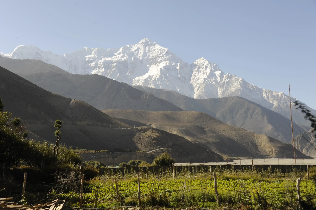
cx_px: 158
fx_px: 456
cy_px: 105
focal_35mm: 52
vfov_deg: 26.0
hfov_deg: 38.2
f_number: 9
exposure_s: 1/320
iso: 200
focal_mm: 52
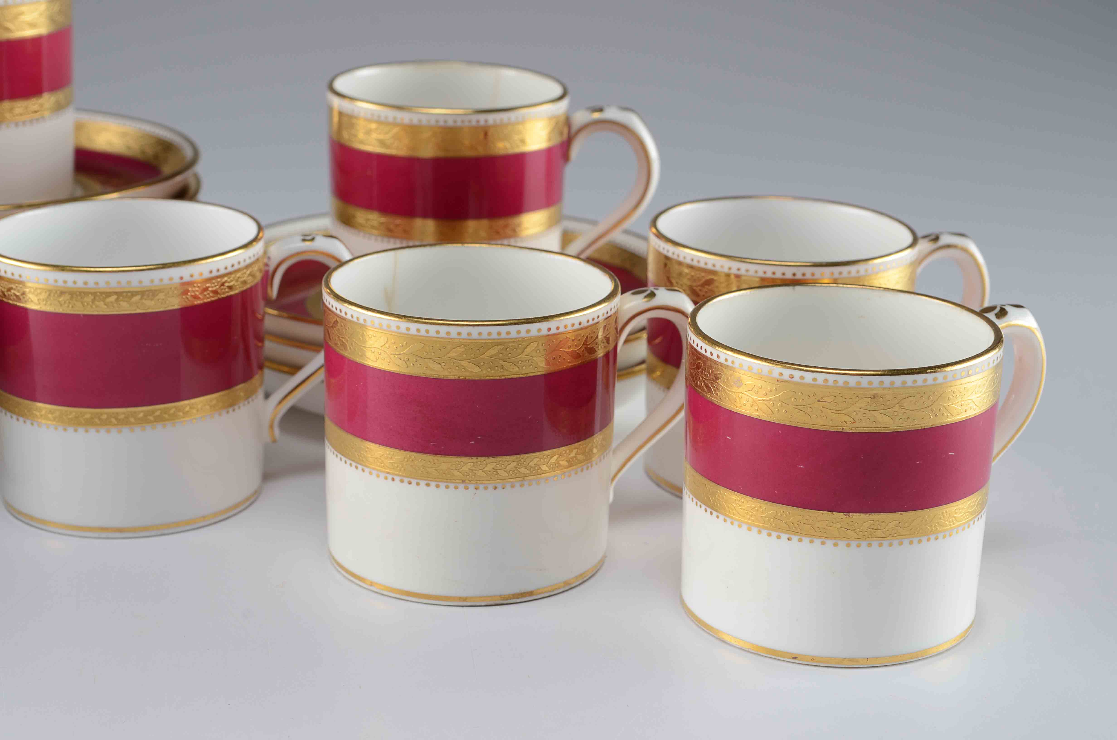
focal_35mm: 68
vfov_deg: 20.1
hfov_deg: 29.9
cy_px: 370
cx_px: 558
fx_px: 2090
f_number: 13
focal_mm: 45
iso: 100
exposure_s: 1/80
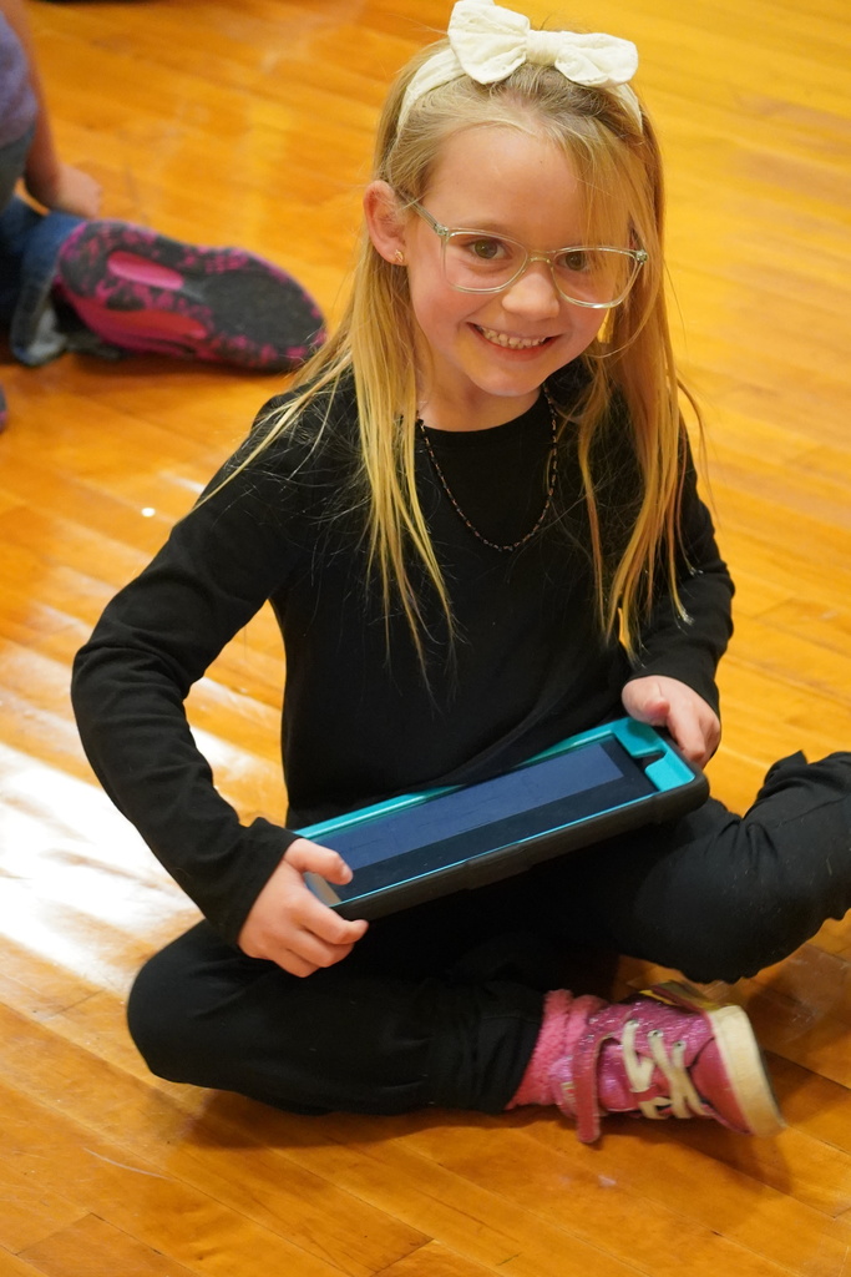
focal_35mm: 105
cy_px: 638
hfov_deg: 13.0
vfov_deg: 19.5
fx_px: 3722
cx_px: 426
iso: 6400
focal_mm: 70
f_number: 4.5
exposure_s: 1/160
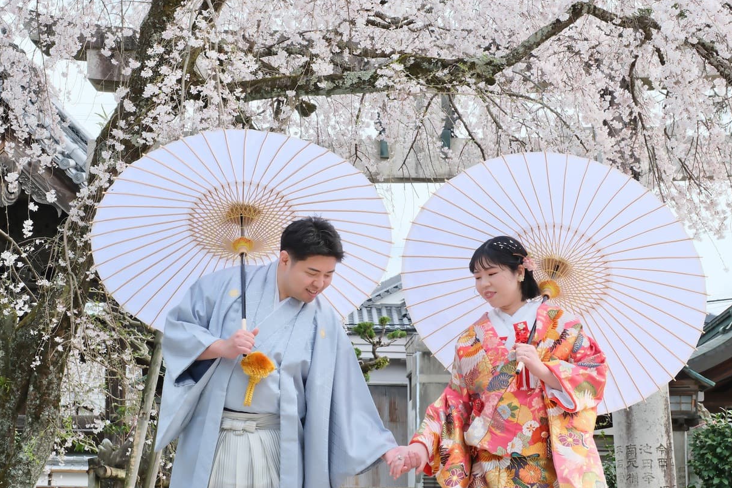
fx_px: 1281
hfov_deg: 31.8
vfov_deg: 21.6
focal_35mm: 63
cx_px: 318
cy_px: 242
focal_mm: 35
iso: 800
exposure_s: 1/250
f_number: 8
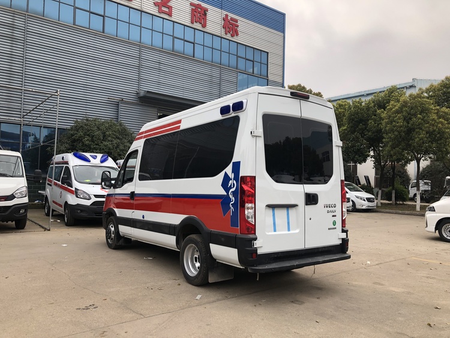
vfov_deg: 49.8
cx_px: 225
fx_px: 364
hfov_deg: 63.4
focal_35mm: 28
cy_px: 169
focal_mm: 3.99
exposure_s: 1/889
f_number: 1.8
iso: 20
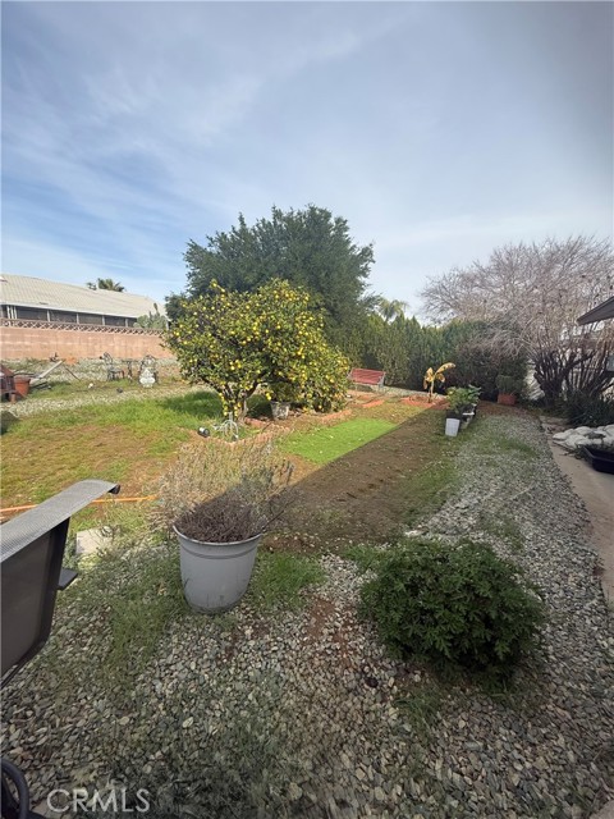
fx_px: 331
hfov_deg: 85.7
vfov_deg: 102.1
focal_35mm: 14
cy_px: 410
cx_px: 307
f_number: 2.2
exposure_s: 1/888
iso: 50
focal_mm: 2.22
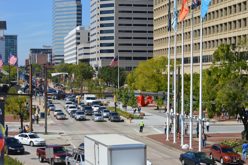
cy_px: 82
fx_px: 568
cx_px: 124
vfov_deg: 16.5
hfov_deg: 24.6
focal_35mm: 82
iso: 100
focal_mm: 55
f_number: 9
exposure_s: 1/320
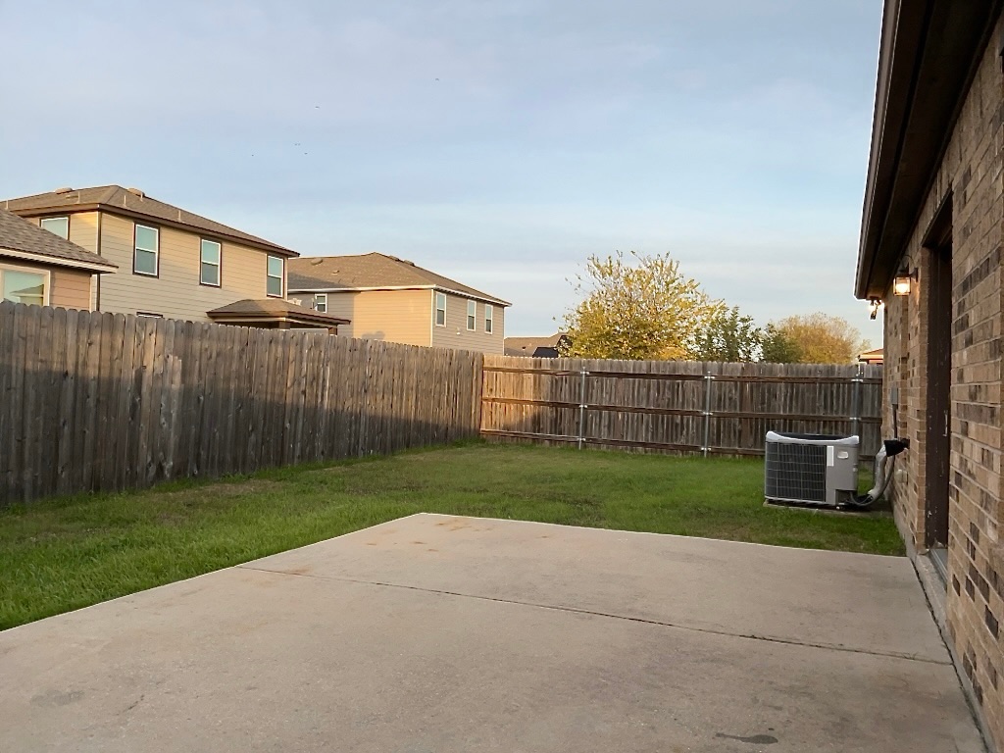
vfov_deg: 51.4
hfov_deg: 65.3
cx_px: 502
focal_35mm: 27
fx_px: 783
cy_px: 376
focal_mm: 3
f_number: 1.8
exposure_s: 1/367
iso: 25
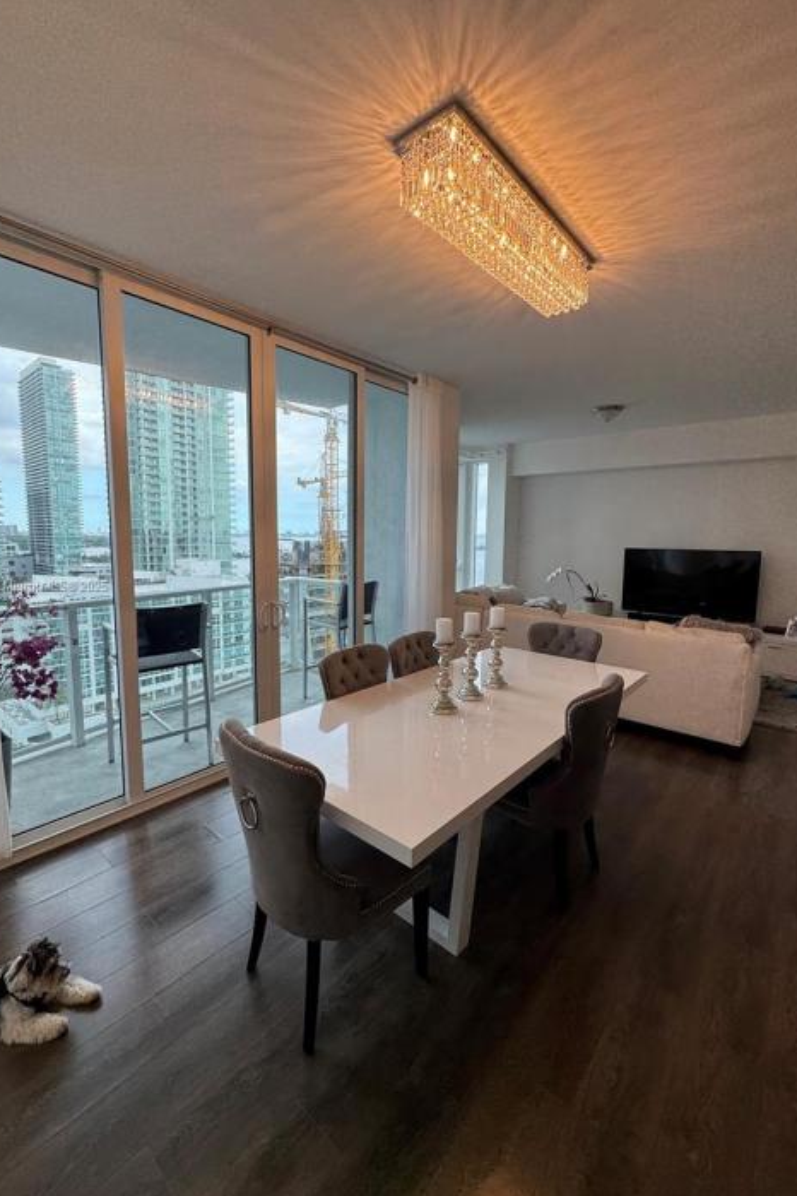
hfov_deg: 77.3
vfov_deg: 100.4
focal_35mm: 15
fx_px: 498
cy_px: 587
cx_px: 381
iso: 80
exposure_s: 1/120
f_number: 2.2
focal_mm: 2.22
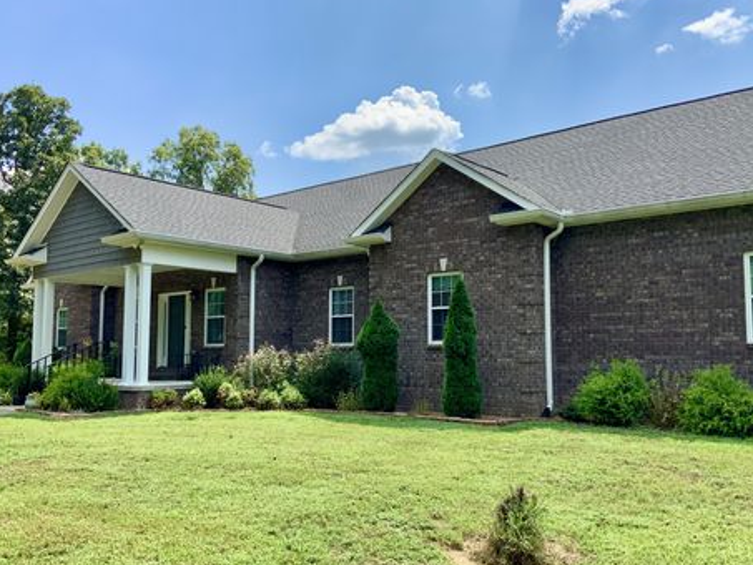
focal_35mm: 32
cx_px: 374
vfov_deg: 44.2
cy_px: 298
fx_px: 696
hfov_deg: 56.8
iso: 16
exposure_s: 1/1412
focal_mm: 3
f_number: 1.8
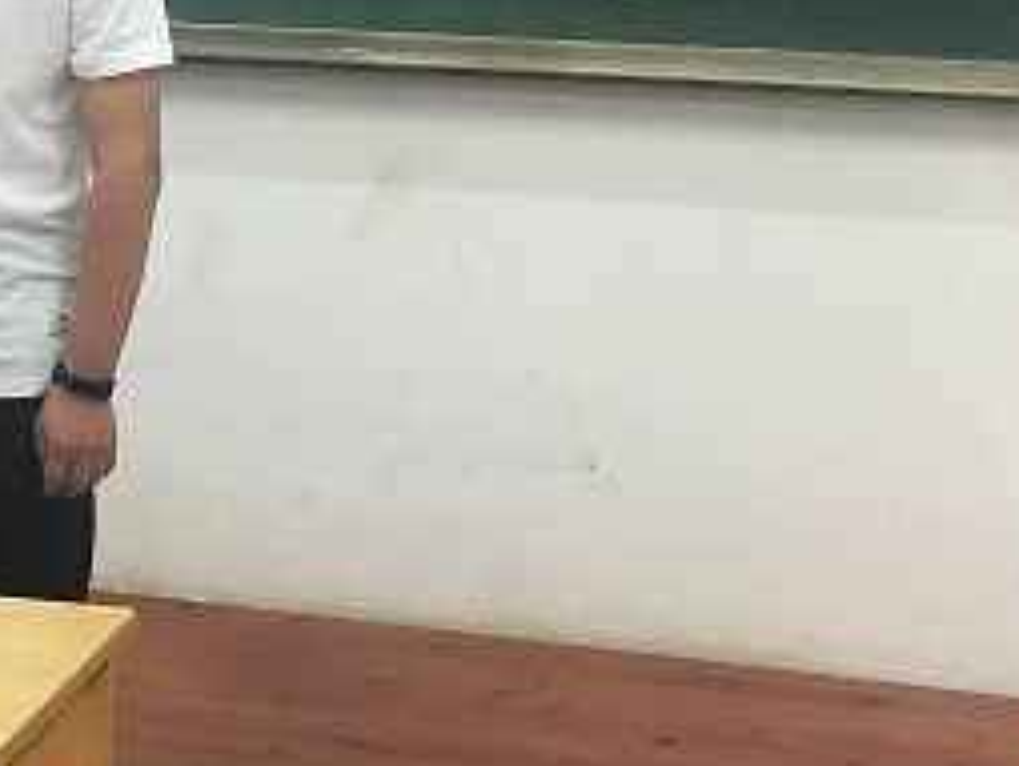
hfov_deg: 20.6
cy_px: 120
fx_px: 2740
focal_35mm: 93
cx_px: 76
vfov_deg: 15.8
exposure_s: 1/33
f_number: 2.2
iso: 125
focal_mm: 4.15
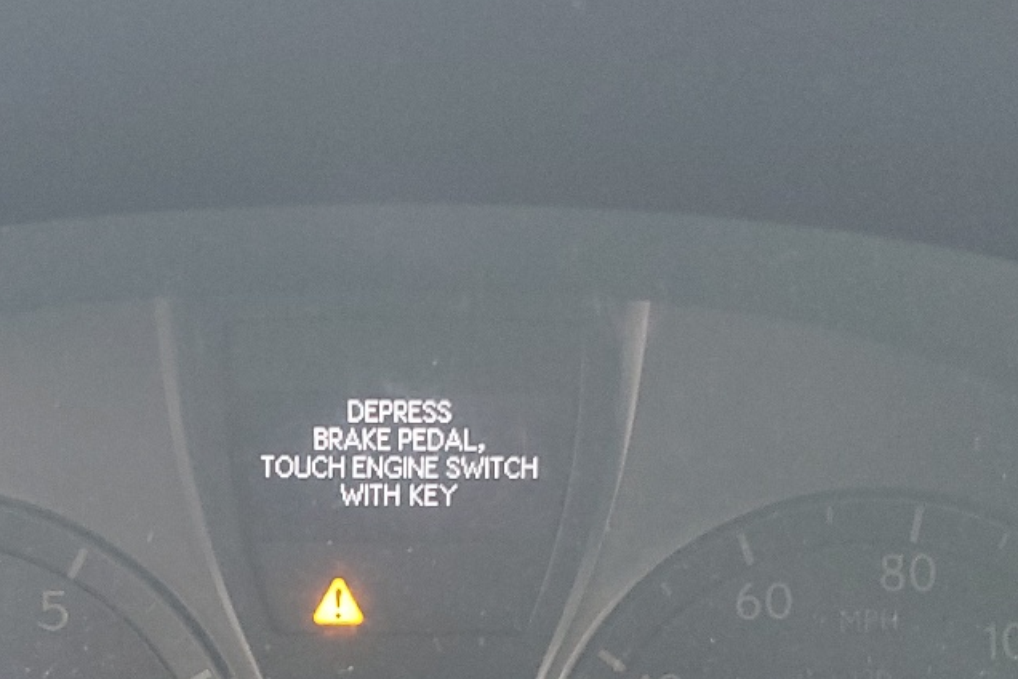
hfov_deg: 29.4
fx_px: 1923
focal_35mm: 68
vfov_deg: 19.6
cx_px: 317
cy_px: 617
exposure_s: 1/50
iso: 132
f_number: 1.5
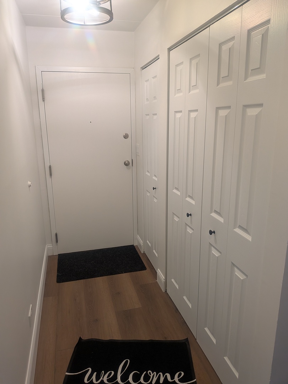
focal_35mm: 24
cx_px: 144
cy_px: 192
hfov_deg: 56.8
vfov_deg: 71.6
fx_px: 266
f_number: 1.7
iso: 142
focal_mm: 4.53
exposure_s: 1/120
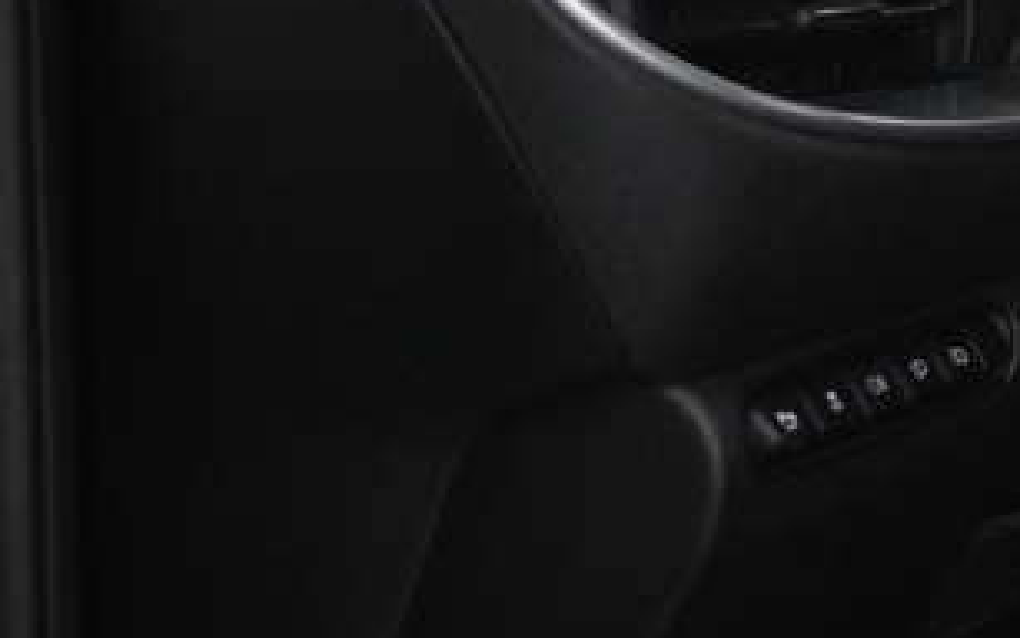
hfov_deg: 12.7
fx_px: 3587
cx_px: 2399
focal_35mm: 129
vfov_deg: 10.2
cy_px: 263
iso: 1600
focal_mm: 16
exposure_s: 1/60
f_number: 3.5
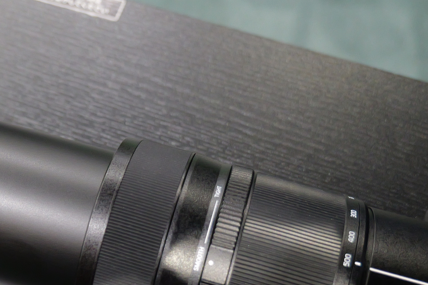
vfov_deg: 22.1
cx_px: 116
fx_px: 725
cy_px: 212
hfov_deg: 32.4
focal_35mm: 61
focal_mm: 31
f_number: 4.3
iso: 6400
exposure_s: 1/25
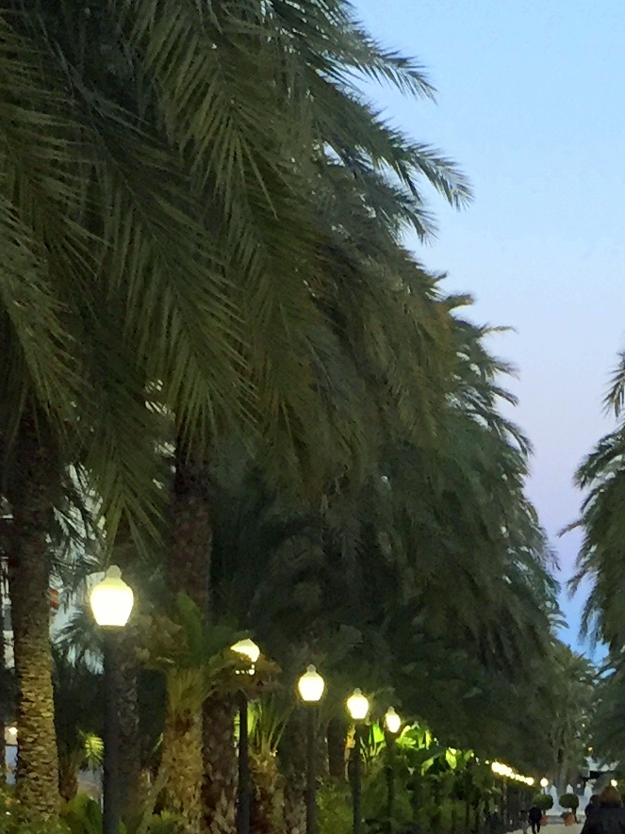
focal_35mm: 107
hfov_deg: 13.7
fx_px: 2578
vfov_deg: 18.1
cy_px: 728
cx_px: 554
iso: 64
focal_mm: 4.15
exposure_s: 1/33
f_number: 2.2
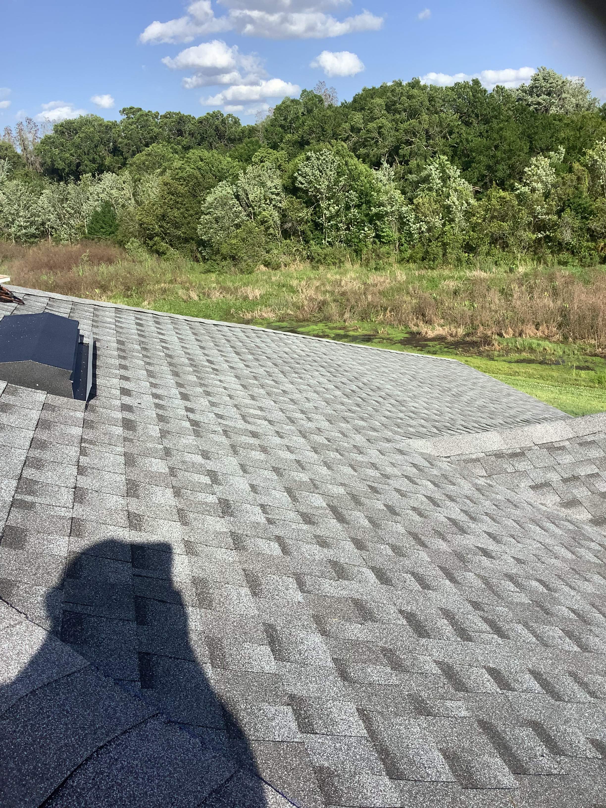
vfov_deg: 58.4
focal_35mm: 31
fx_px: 724
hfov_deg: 45.4
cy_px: 404
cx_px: 303
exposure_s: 1/1058
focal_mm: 3.3
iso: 25
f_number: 2.4
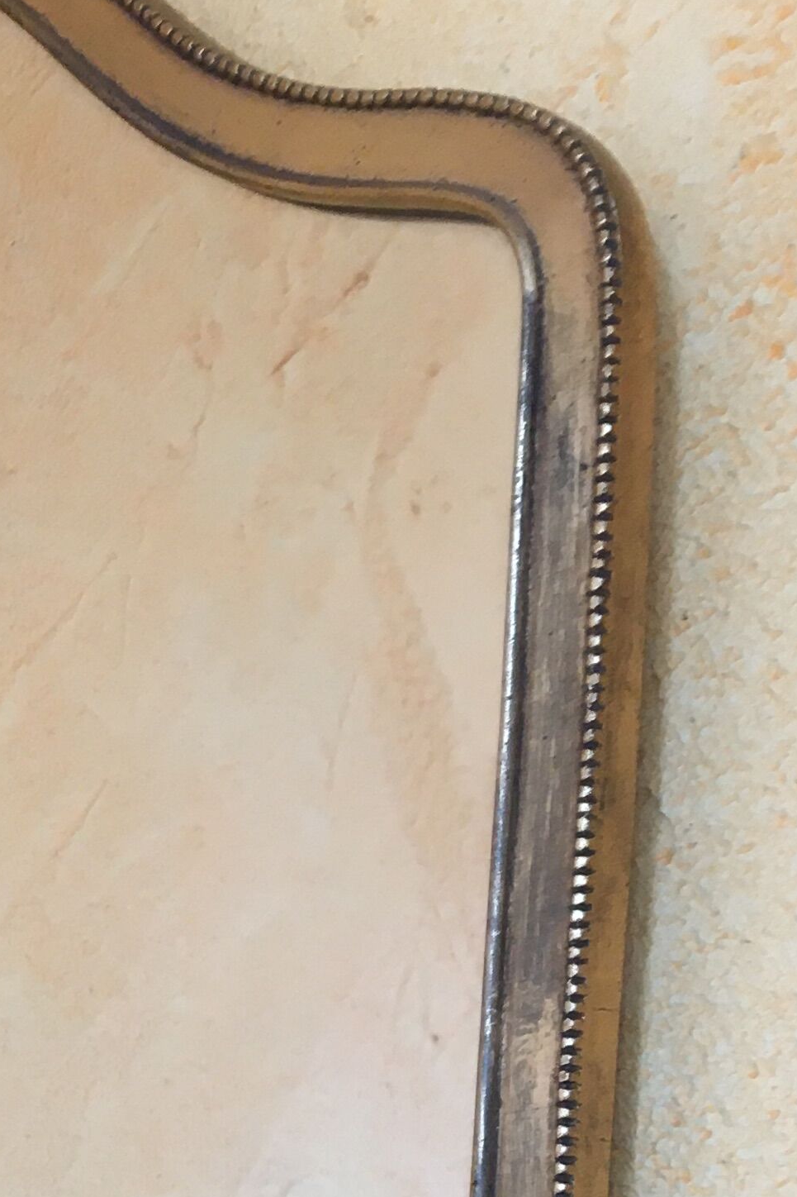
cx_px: -276
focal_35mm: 84
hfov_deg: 15.4
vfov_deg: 23.0
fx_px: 2790
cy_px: 1254
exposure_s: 1/33
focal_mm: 4.15
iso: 80
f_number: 2.2
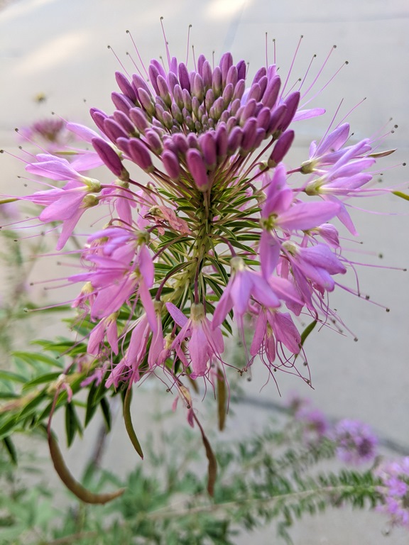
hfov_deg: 51.4
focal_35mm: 27
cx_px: 204
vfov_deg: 65.3
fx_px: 425
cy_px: 272
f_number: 1.8
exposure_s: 1/261
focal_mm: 4.44
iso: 57
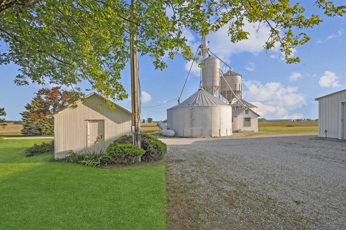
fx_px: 144
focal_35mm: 15
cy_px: 115
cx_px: 173
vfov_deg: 77.2
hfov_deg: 100.5
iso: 200
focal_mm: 10
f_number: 13
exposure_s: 1/200
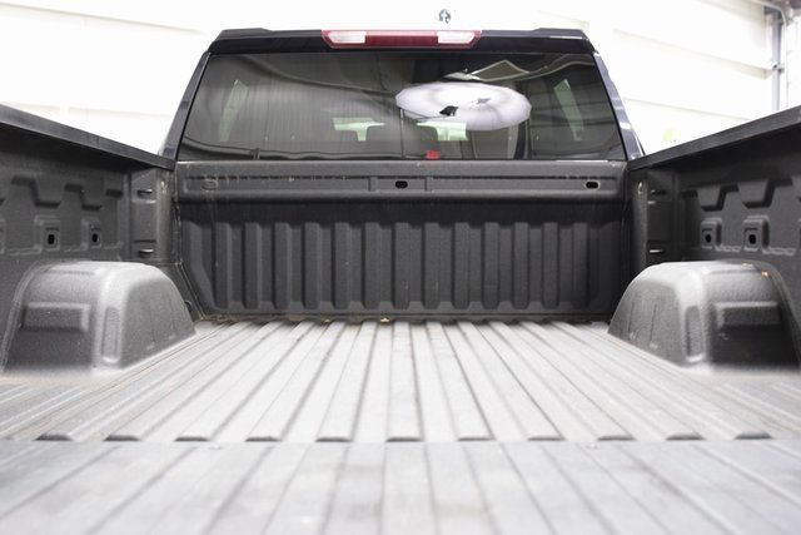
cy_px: 268
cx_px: 400
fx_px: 801
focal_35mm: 36
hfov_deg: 53.1
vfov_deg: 36.9
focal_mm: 24
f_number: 2.8
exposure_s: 1/40
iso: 1600
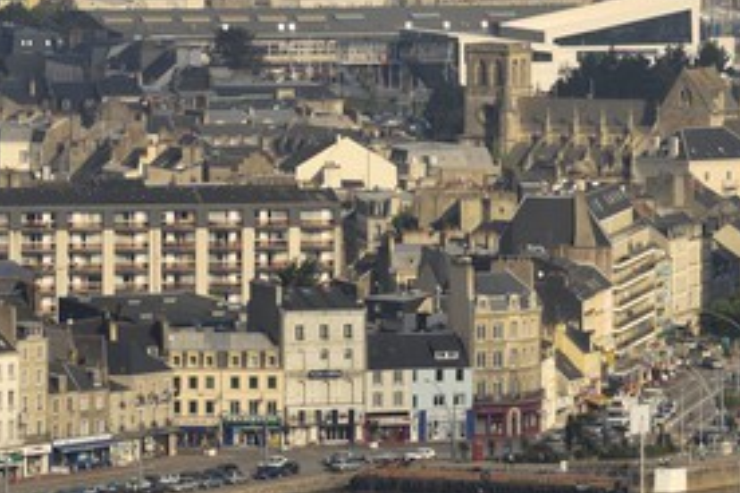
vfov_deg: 3.2
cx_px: 473
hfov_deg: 4.7
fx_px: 8920
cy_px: 313
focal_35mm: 434
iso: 100
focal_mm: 190
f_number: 7.1
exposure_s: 1/320
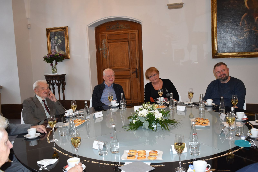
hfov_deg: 51.3
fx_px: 269
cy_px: 86
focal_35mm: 38
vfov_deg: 35.5
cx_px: 129
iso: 800
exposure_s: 1/80
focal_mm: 25
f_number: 4.5
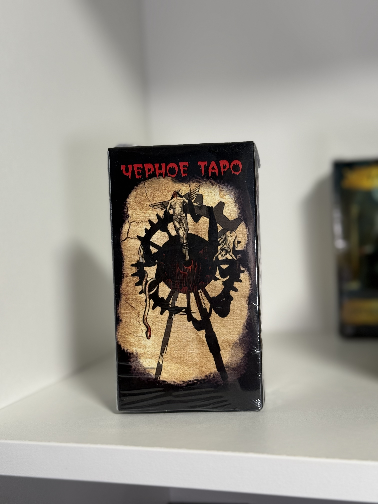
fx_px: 699
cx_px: 189
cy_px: 252
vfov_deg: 39.7
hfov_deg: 30.3
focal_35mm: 48
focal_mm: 6.76
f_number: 1.78
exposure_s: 1/75
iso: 100
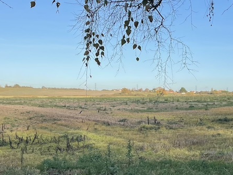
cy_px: 132
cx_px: 140
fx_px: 390
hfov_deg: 33.1
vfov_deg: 24.9
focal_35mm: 58
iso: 32
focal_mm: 4.2
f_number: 1.6
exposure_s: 1/1916
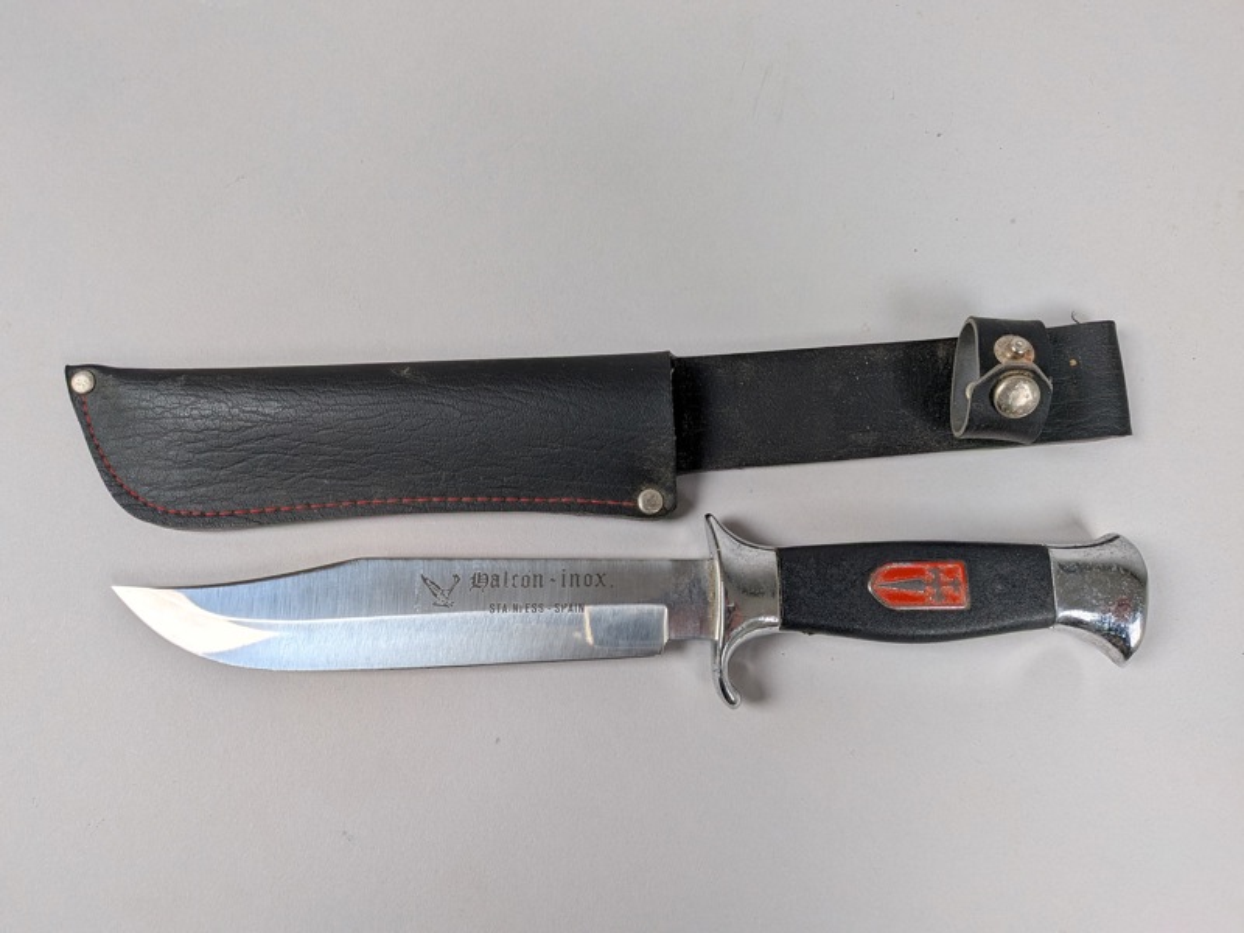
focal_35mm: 24
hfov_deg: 71.6
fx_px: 862
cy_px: 466
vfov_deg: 56.8
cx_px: 622
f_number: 1.7
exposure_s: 1/246
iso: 37
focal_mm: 4.53
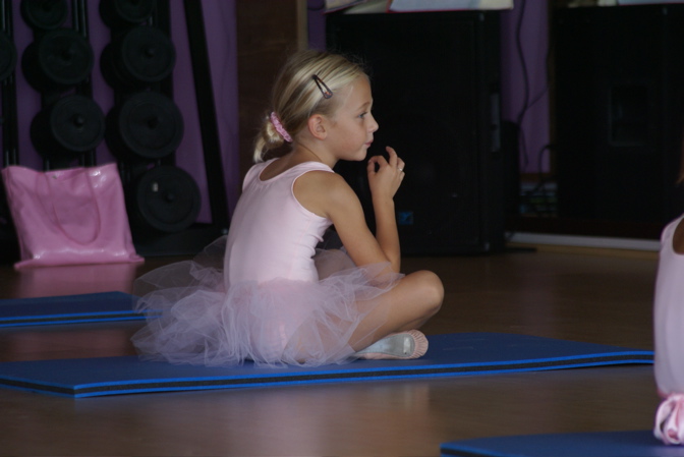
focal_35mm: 225
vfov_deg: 6.1
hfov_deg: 9.1
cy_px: 228
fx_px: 4278
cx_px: 342
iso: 400
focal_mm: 150
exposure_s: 1/125
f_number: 5.6
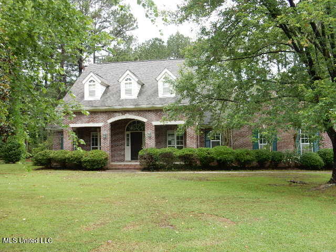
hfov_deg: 51.4
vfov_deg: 39.7
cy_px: 126
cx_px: 168
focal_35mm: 36
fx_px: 349
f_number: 4
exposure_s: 1/60
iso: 125
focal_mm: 6.4
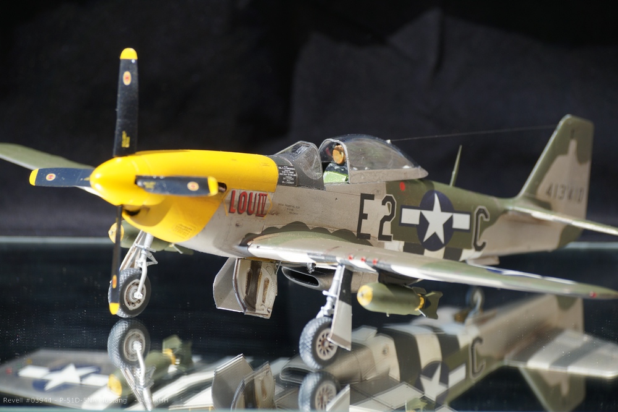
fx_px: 3604
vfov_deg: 6.5
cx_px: 309
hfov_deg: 9.8
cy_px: 206
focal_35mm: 210
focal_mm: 140
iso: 100
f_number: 5.6
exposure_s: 1/320
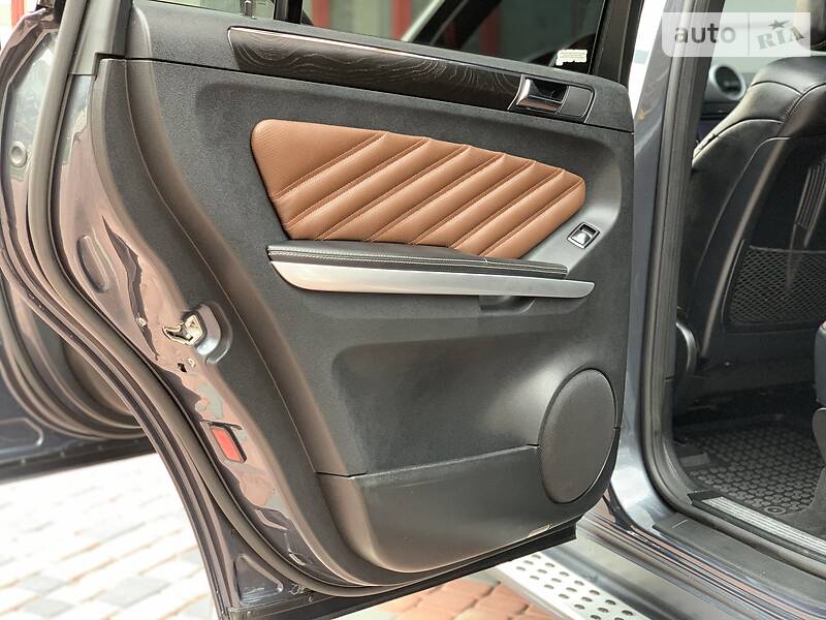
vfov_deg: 28.0
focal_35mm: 52
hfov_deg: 36.8
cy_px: 310
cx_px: 413
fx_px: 1241
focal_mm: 6
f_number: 2.4
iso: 125
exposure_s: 1/60
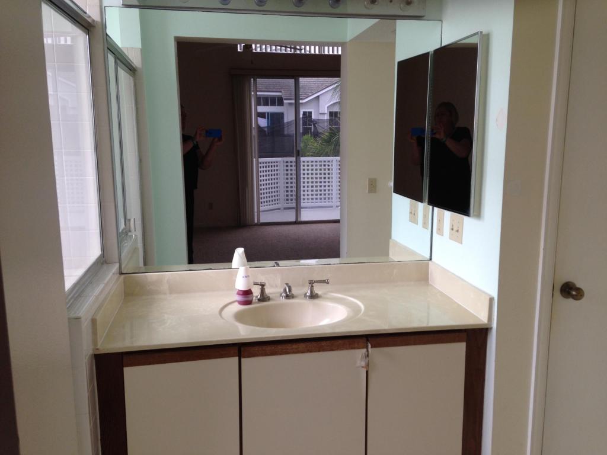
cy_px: 228
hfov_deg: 55.4
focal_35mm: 33
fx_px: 579
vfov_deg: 42.9
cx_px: 304
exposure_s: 1/60
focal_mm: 4.12
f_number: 2.4
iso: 50
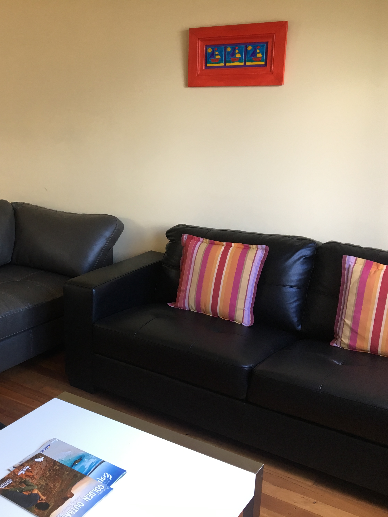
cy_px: 260
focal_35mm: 39
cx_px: 70
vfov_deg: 47.9
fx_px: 583
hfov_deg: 35.5
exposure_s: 1/33
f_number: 2.2
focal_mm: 4.15
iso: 40
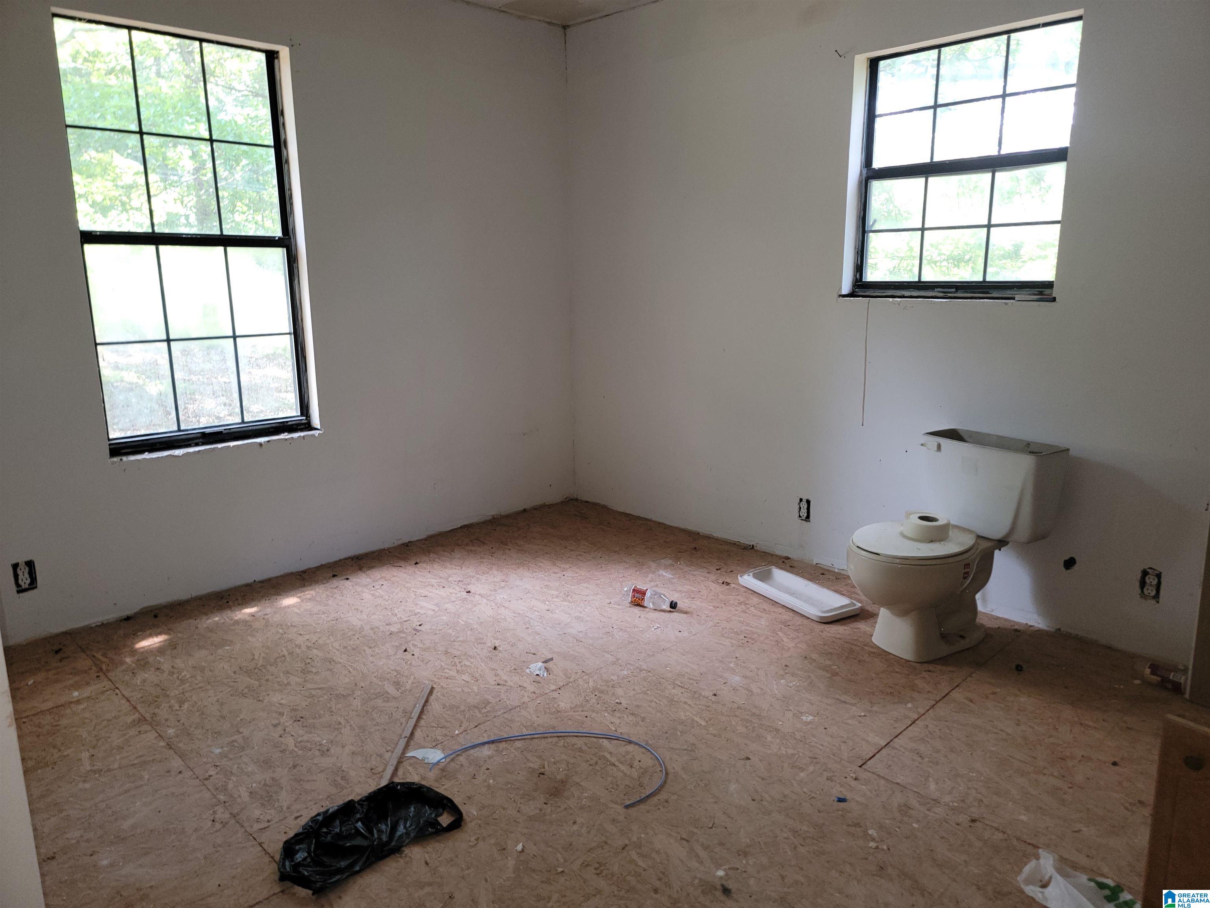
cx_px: 605
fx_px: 839
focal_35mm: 24
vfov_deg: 56.8
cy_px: 454
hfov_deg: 71.6
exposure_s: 1/60
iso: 100
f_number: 1.8
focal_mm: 6.7
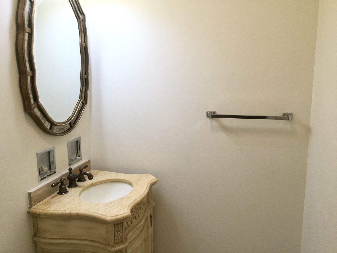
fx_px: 302
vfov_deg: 45.4
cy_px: 126
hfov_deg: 58.4
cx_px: 168
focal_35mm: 31
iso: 25
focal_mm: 3.3
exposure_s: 1/40
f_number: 2.4
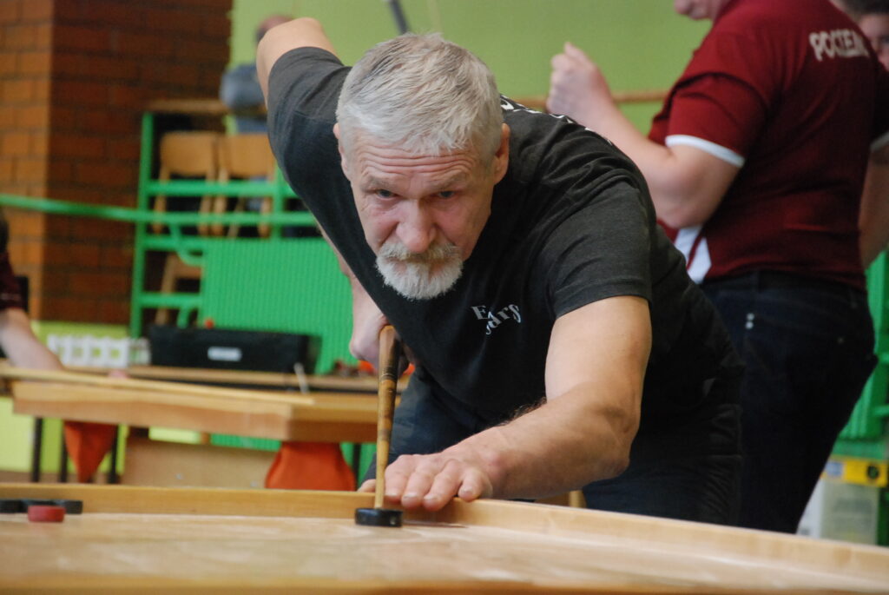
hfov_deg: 13.0
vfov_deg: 8.7
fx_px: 3893
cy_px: 298
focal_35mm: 158
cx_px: 444
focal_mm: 105
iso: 1600
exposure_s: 1/60
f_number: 5.6
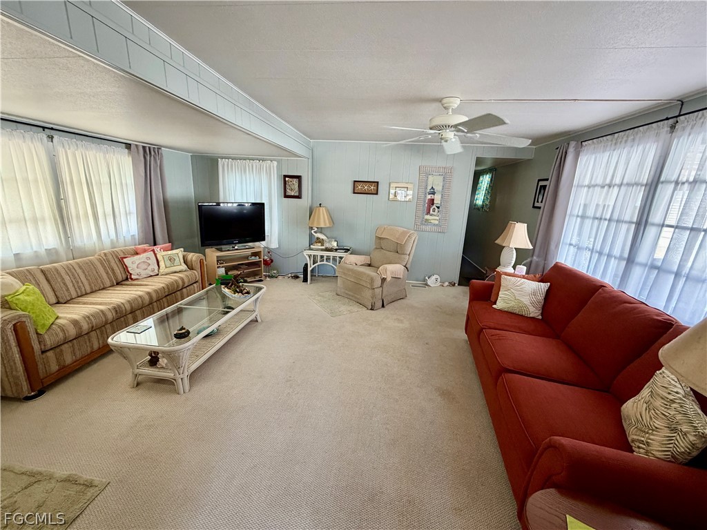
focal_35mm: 14
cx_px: 354
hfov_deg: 102.1
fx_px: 286
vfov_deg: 85.7
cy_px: 265
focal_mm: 2.22
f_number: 2.2
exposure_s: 1/107
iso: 320
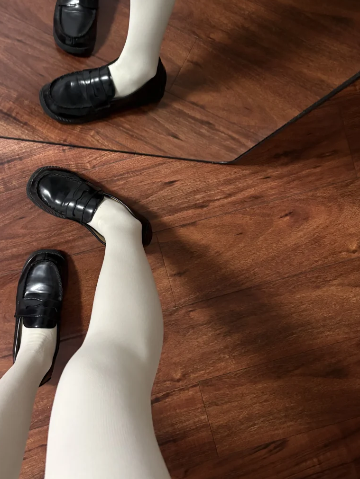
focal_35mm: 37
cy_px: 176
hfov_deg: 38.0
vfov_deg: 49.6
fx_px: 513
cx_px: 107
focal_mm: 5.96
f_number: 1.6
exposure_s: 1/25
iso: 500
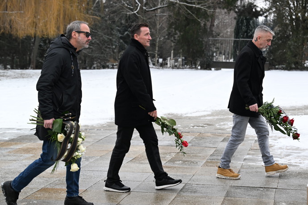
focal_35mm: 70
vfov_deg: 19.5
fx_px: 599
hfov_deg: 28.8
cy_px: 102
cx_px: 154
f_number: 5
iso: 1600
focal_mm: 70
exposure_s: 1/400
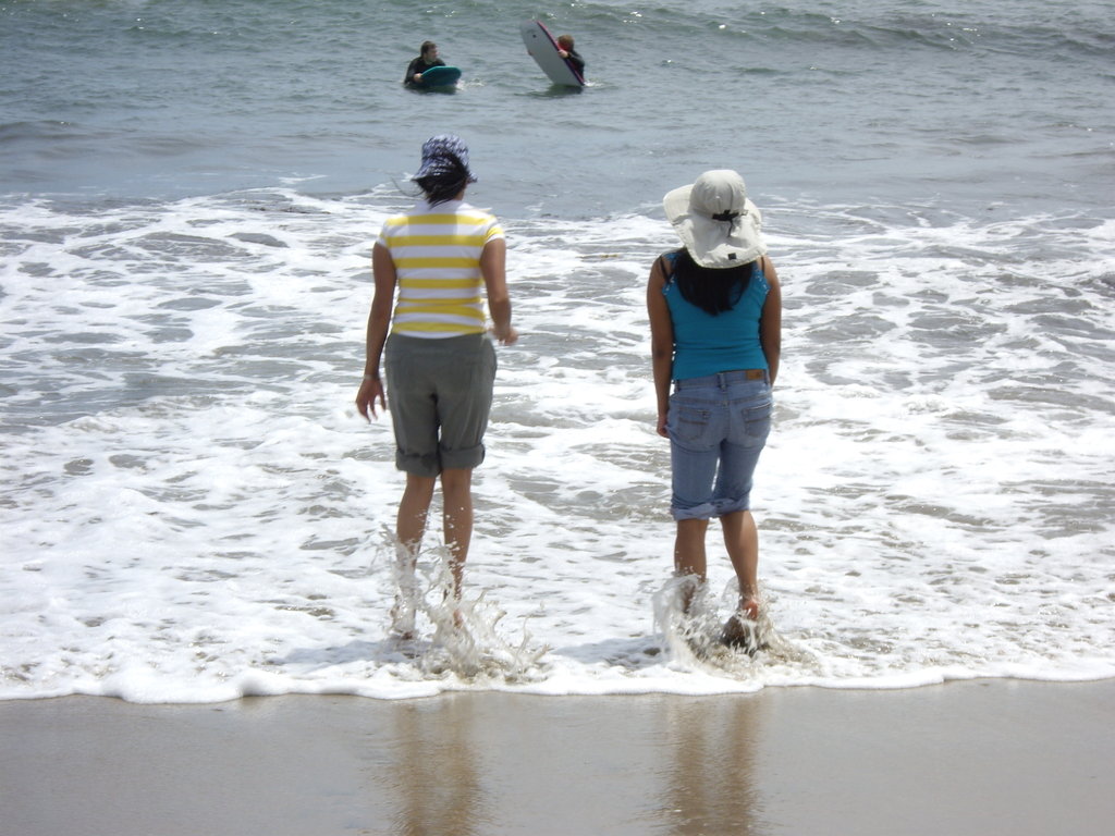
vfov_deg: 13.0
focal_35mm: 114
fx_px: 3672
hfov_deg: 17.3
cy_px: 418
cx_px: 558
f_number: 8.3
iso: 50
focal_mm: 18.6
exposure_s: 1/125
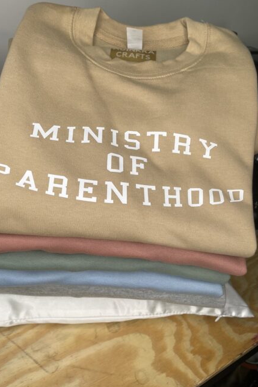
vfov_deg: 65.5
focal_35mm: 28
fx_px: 301
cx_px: 119
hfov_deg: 46.3
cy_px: 197
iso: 40
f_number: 1.6
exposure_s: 1/192
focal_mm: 4.2
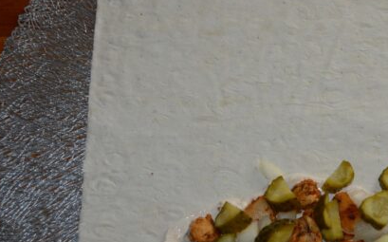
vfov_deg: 19.0
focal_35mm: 68
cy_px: 181
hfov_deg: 29.6
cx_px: 303
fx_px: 719
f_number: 4.2
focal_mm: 26
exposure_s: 1/60
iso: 500
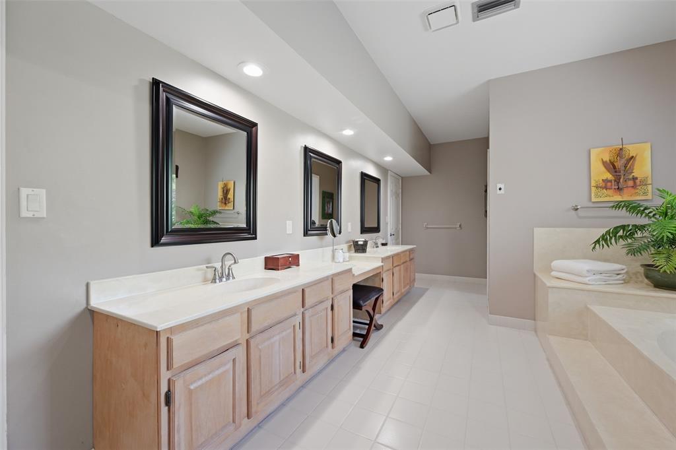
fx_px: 263
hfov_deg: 104.3
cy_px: 225
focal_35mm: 14
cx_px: 338
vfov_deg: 81.2
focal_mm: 14
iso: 1250
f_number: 8
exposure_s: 1/1250
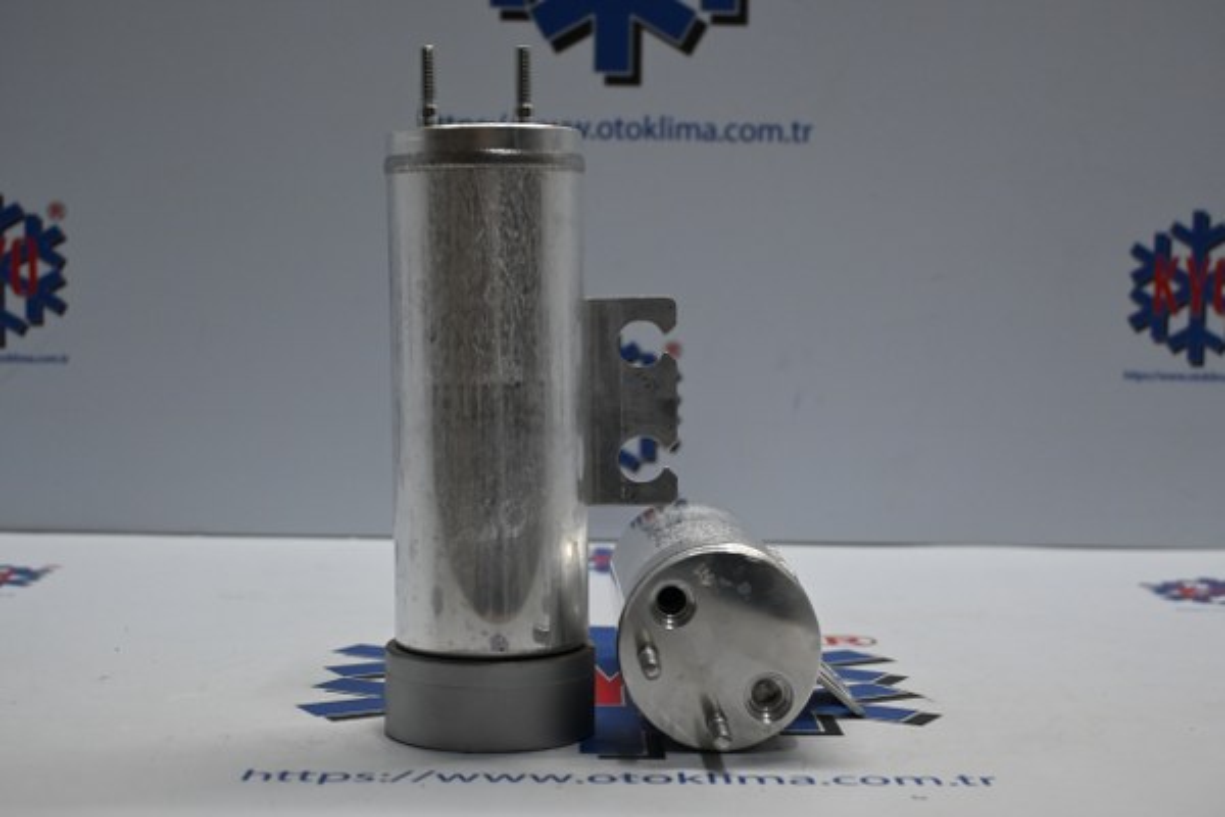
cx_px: 612
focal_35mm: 56
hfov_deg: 35.9
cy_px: 408
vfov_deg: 24.4
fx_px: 1888
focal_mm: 37
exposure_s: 1/125
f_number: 5.3
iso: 900
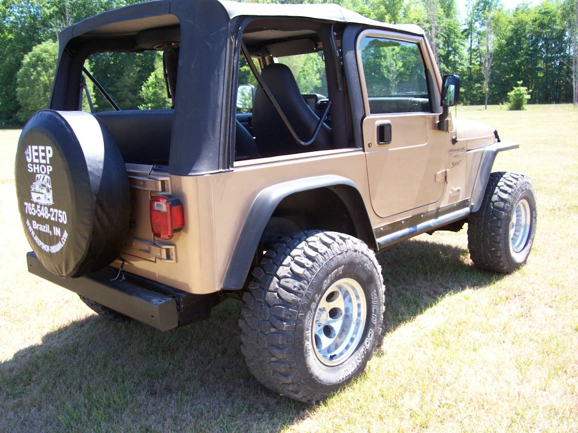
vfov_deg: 41.8
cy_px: 216
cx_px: 289
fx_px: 568
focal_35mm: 34
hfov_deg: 54.0
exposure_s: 1/231
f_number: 2.7
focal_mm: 5.6
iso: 80
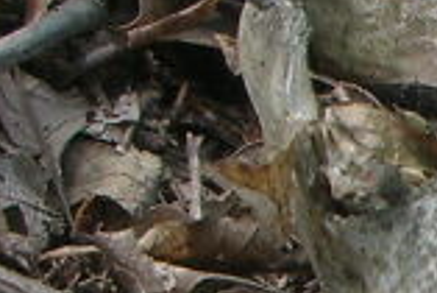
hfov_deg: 9.1
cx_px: 1022
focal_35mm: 204
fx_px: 2479
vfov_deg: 6.6
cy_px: 483
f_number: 3
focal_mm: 5.8
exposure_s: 1/43.1
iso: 50
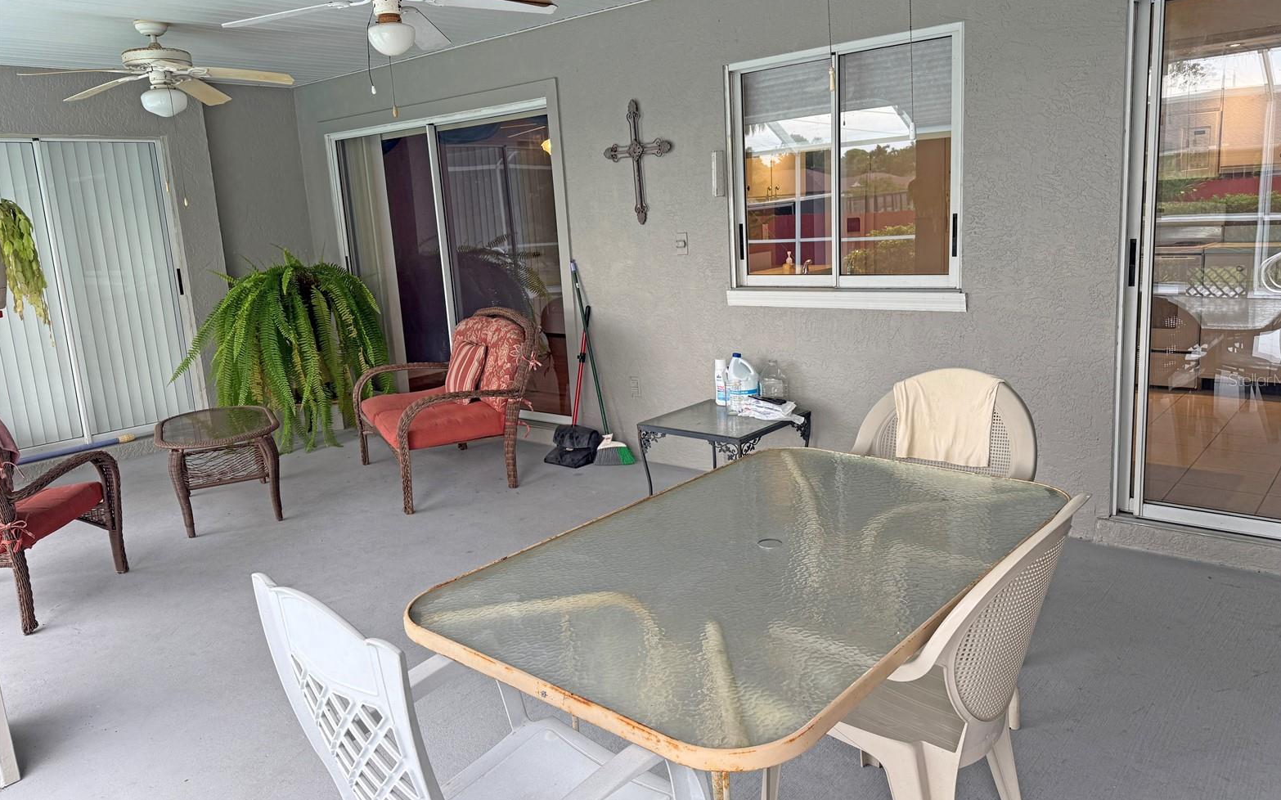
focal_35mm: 26
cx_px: 651
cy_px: 380
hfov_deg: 70.4
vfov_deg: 47.6
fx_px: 908
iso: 100
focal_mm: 6.76
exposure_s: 1/147
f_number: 1.78
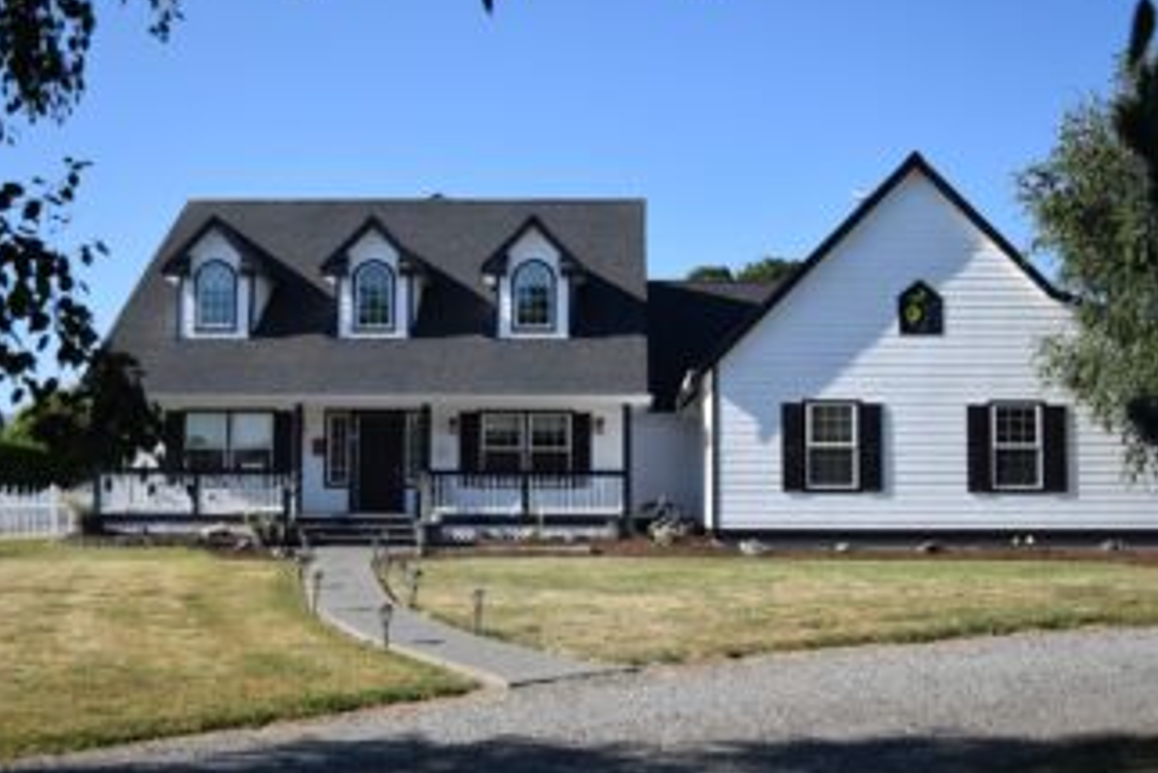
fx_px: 1319
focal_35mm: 41
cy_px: 397
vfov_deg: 32.7
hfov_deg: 47.4
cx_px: 619
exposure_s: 1/800
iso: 100
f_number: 3.8
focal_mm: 22
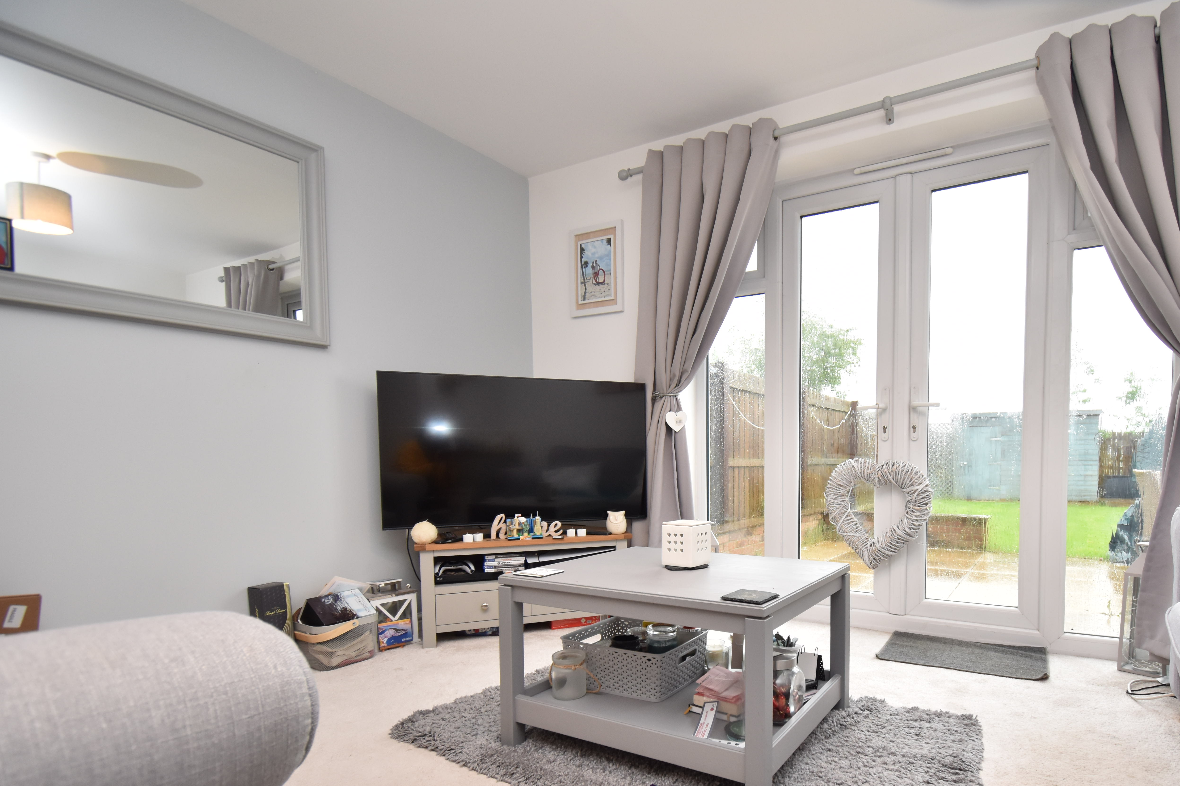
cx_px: 705
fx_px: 590
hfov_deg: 88.9
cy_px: 463
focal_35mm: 18
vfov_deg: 66.9
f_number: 4.5
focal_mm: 10
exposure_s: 1/60
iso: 640
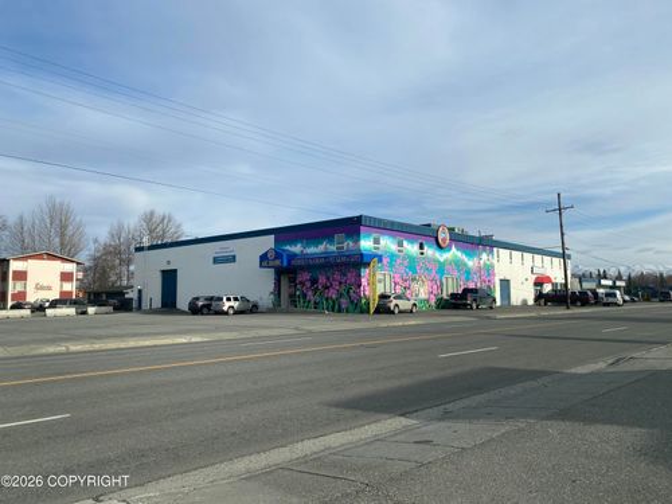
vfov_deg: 53.1
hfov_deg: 67.3
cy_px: 252
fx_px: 505
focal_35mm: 26
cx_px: 336
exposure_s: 1/3401
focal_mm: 4.25
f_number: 1.8
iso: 32
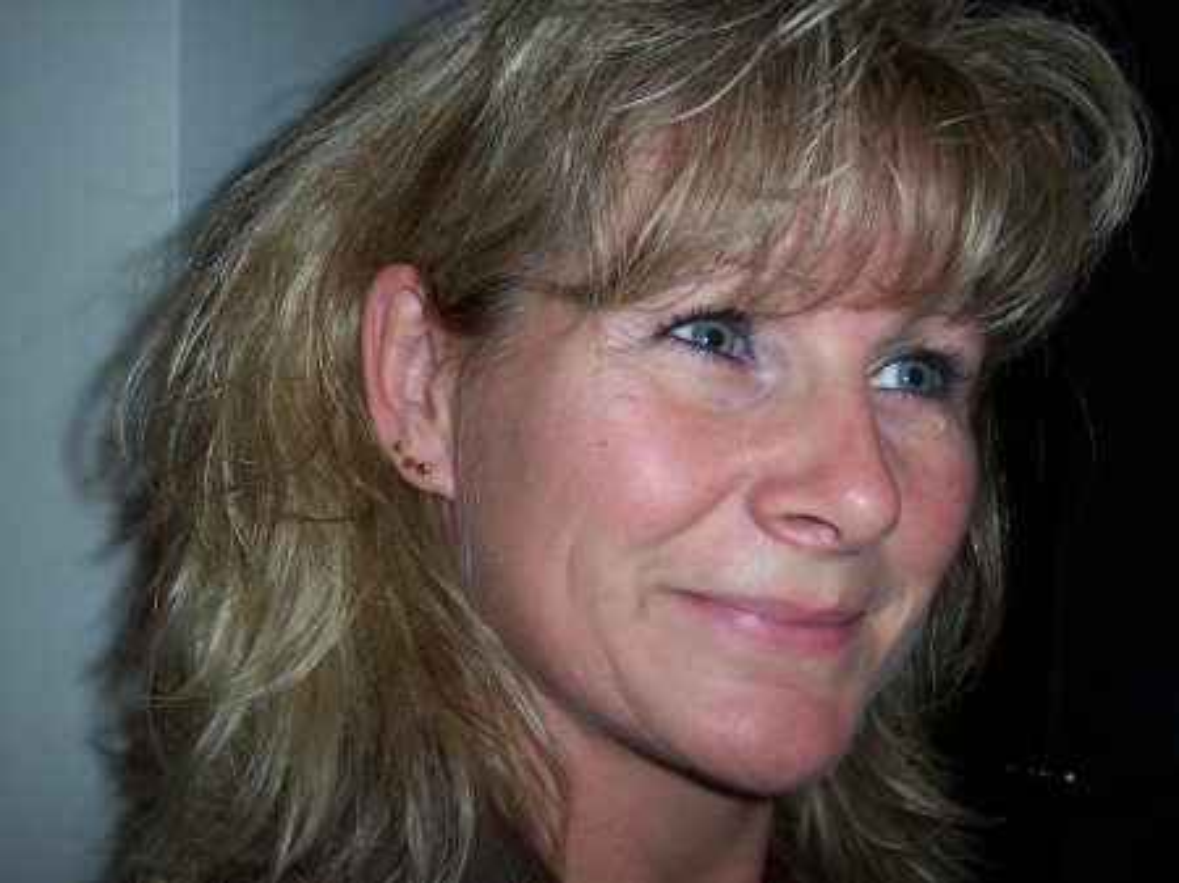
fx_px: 1668
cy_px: 442
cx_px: 590
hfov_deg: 38.9
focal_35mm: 49
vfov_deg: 29.6
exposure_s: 1/45
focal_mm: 7.8
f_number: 3
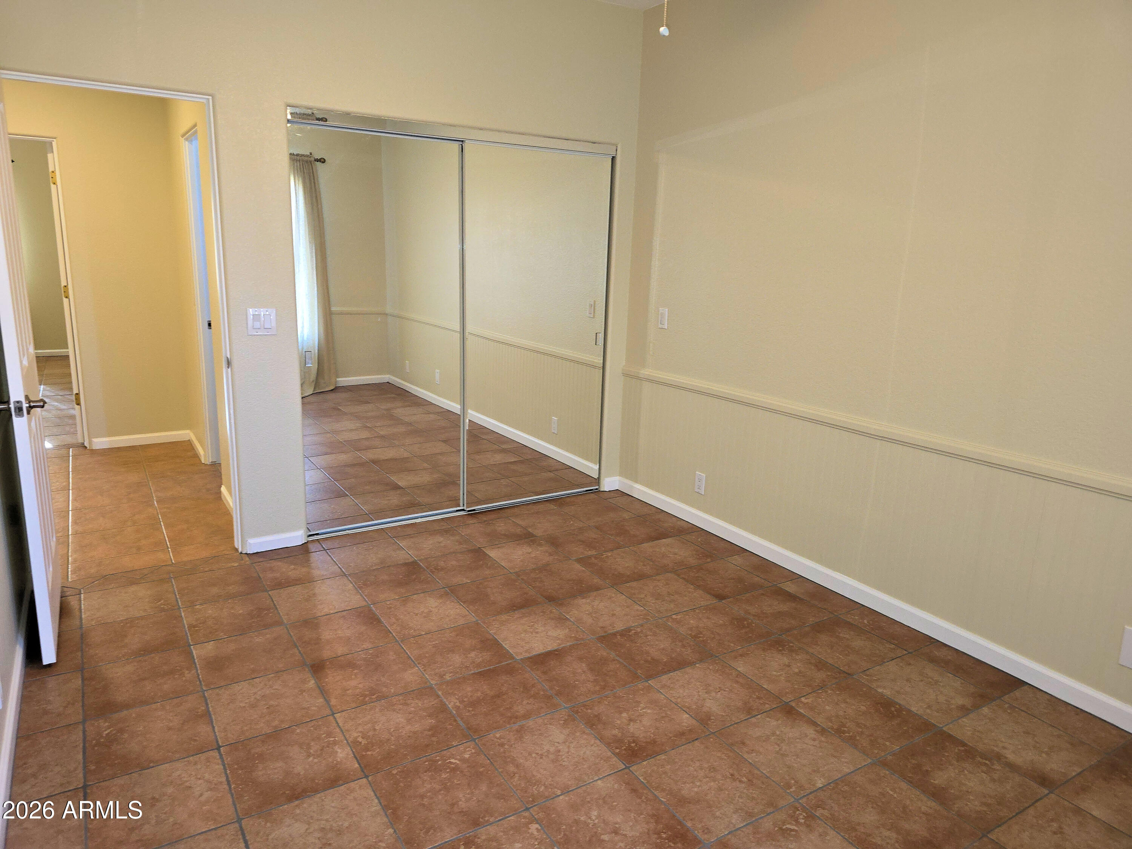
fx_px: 752
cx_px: 566
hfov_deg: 73.9
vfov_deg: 58.9
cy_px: 424
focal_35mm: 23
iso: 160
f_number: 1.7
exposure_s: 1/24
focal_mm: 6.3
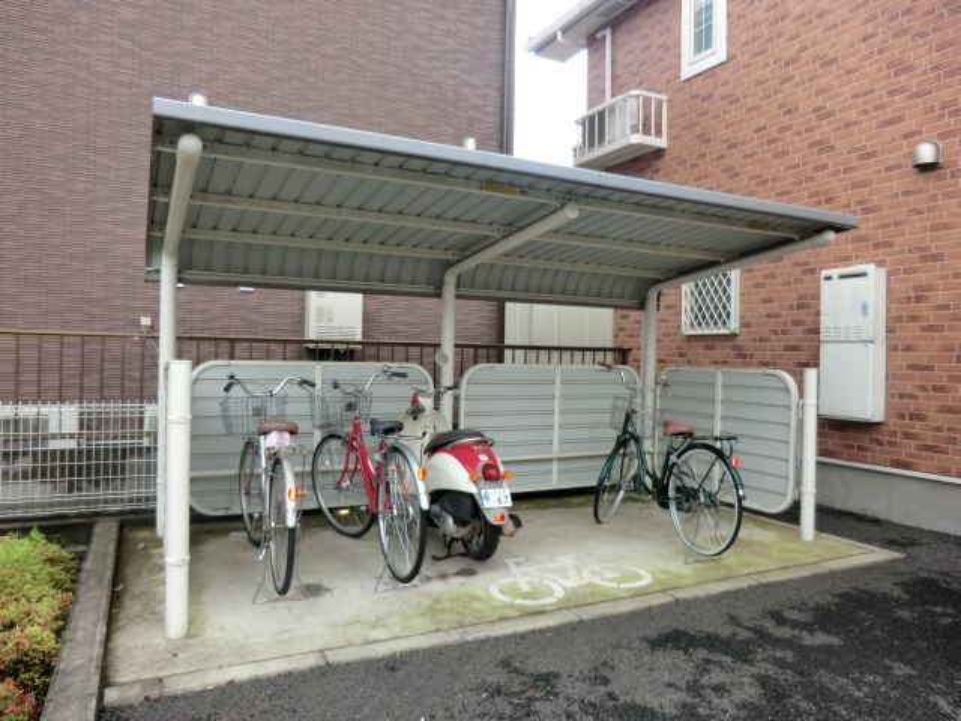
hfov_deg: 71.6
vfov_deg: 56.8
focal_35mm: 24
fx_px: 666
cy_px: 360
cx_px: 480
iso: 80
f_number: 3.2
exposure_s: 1/125
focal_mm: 4.3
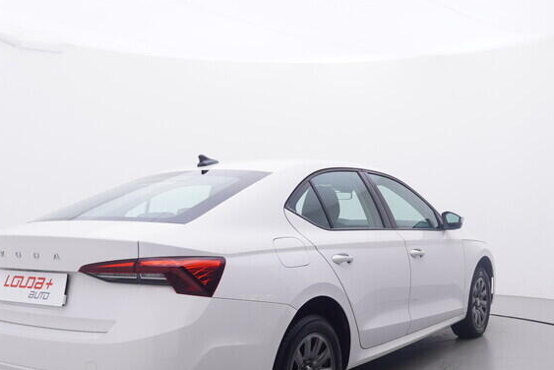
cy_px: 277
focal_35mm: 41
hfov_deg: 47.3
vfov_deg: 32.1
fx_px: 630
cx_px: 318
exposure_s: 1/80
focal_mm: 15
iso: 200
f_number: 5
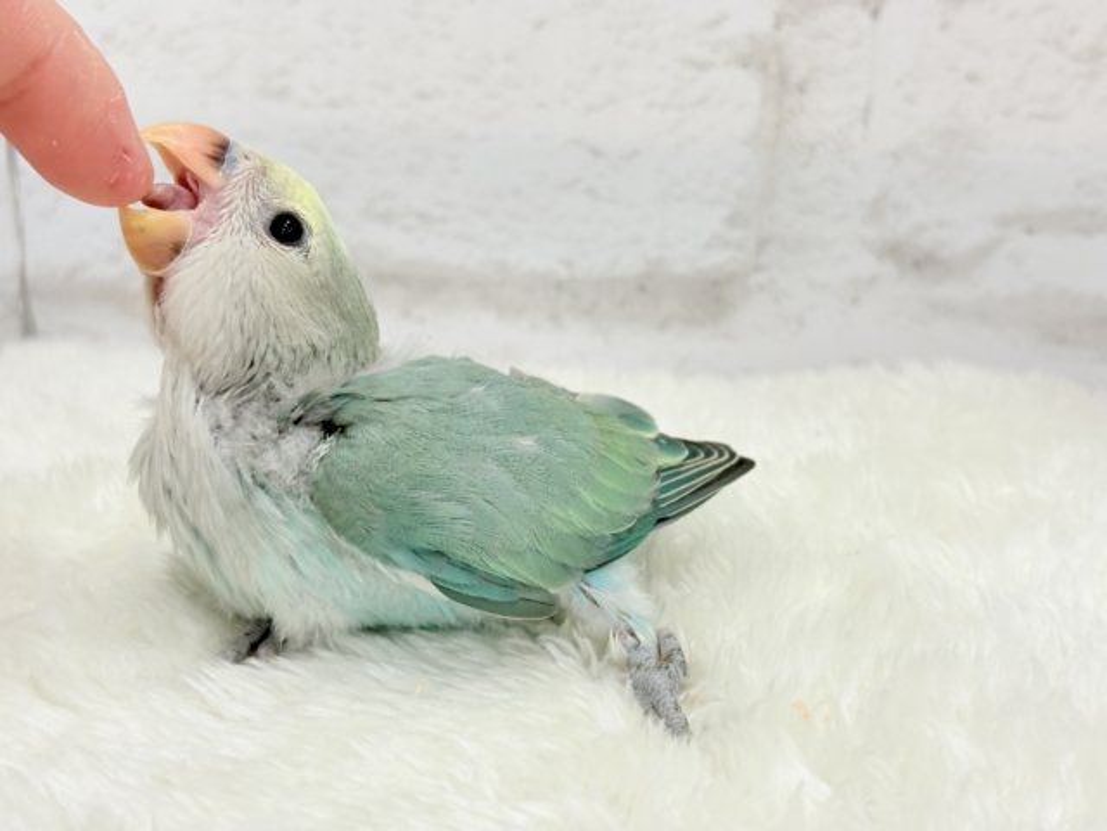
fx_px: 1663
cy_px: 416
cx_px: 554
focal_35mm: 52
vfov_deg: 28.0
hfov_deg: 36.8
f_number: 1.6
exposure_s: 1/100
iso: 80
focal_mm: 5.96
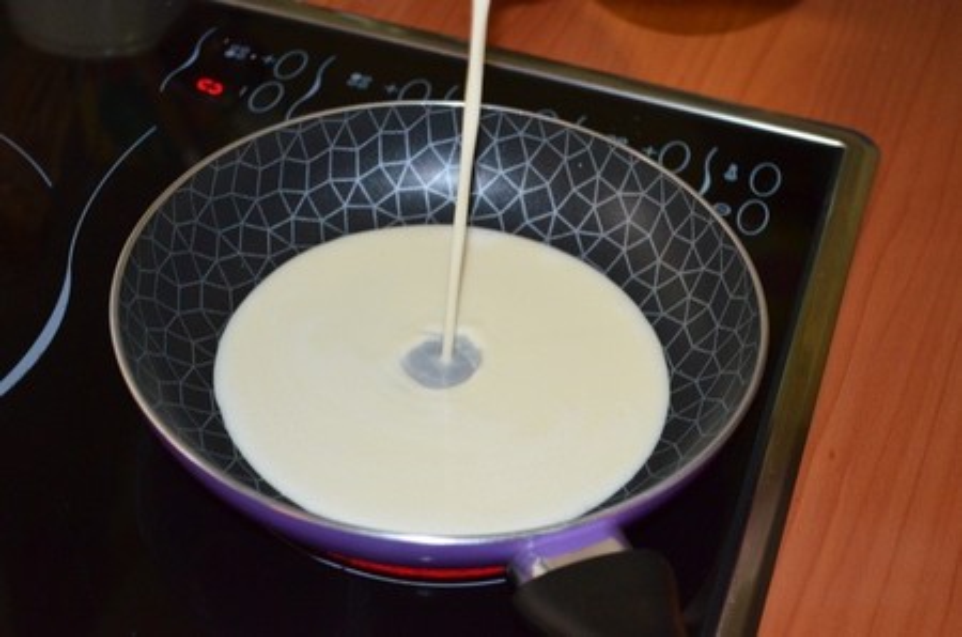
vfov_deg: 22.5
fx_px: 1600
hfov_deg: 33.5
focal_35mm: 60
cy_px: 318
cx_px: 481
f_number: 5.3
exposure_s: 1/60
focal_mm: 40
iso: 2800
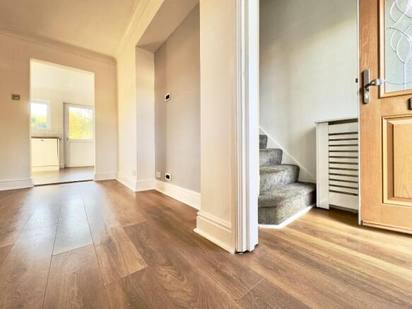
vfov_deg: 85.7
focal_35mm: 14
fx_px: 167
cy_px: 154
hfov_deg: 102.1
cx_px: 206
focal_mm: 2.22
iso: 160
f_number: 2.2
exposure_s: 1/100
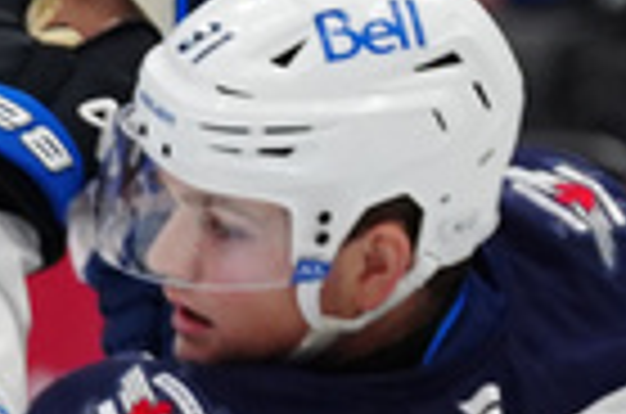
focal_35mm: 1057
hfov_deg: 1.9
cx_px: -1392
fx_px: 18338
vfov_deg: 1.3
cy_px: 1325
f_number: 2.8
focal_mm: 143
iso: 2000
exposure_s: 1/2000
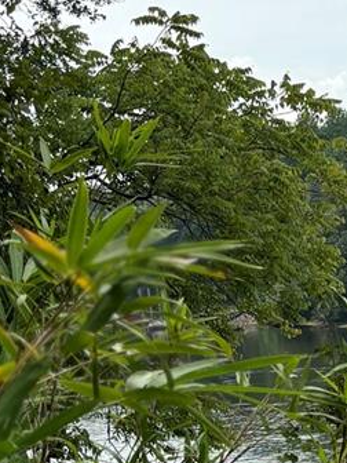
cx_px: 610
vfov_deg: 16.1
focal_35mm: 119
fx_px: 1591
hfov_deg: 11.6
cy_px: 506
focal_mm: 5.96
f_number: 1.6
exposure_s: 1/2710
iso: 50
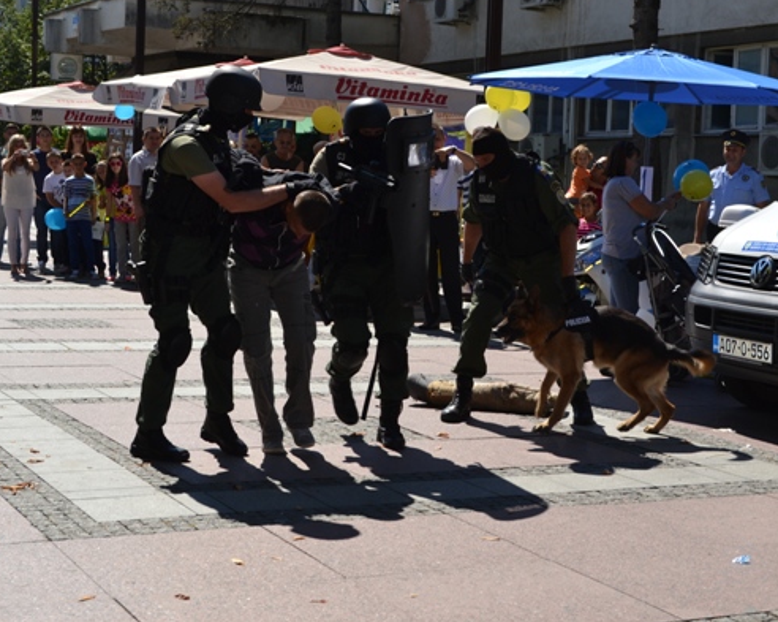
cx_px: 438
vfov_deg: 23.1
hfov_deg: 28.7
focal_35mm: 66
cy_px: 292
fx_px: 1519
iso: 100
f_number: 9
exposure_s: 1/200
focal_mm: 36
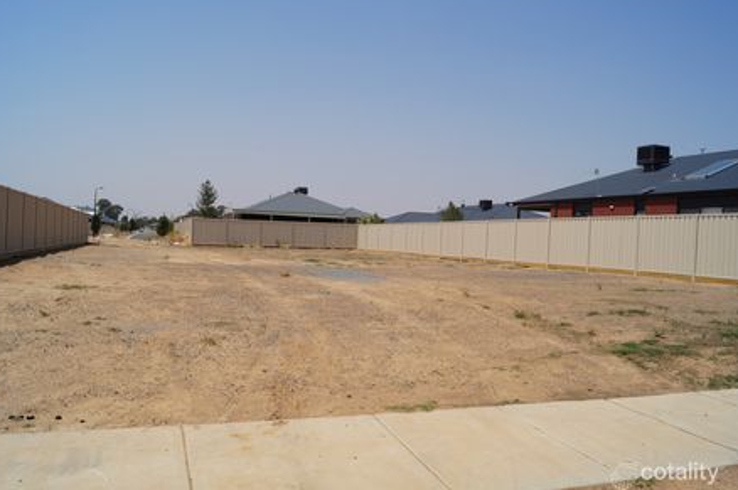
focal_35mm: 29
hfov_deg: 63.7
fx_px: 594
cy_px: 243
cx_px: 350
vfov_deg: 44.9
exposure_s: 1/400
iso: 100
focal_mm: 18
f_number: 10
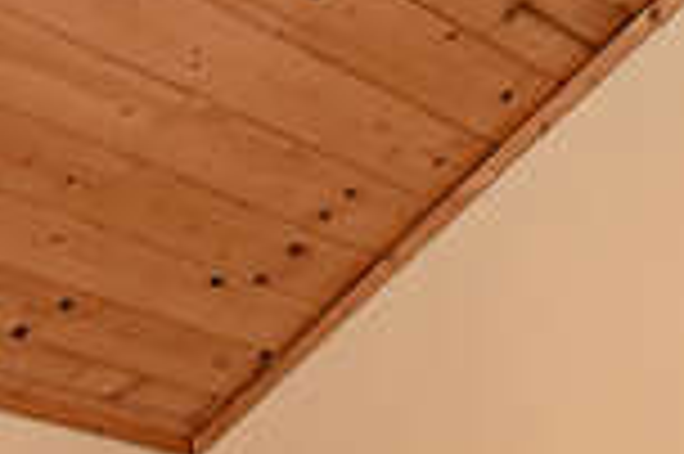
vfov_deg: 13.9
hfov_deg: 24.0
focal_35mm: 81
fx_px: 1537
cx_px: -4
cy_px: 944
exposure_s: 1/200
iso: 640
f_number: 8
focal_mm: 16
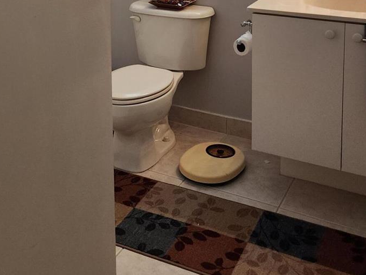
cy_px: -31
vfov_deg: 25.9
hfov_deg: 36.3
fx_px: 550
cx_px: 114
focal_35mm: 52
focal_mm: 6.4
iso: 200
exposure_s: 1/120
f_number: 1.8
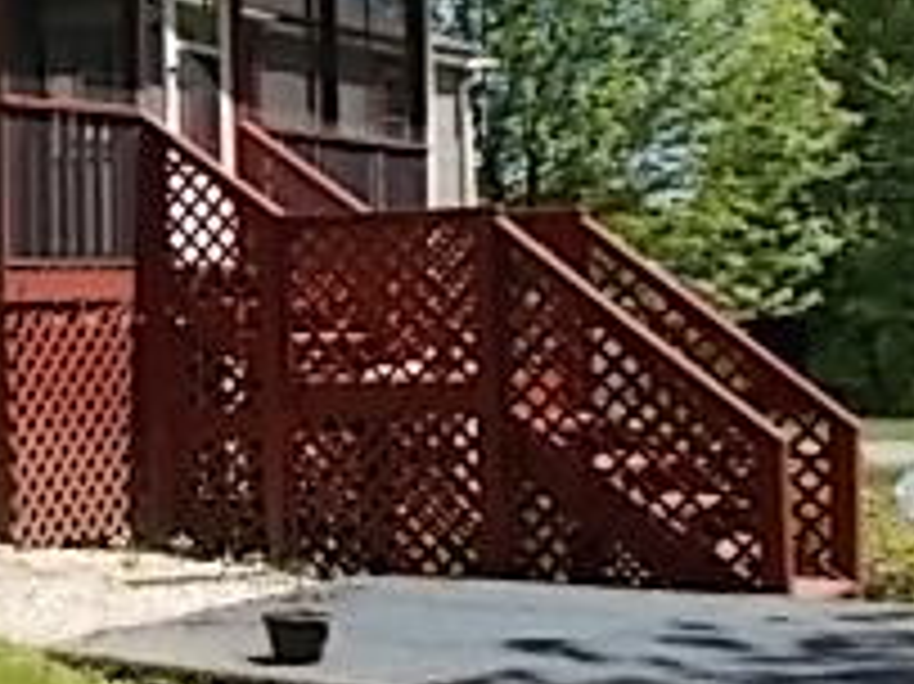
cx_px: -185
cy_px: 234
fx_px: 2164
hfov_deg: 22.0
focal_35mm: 82
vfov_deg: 17.9
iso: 80
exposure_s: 1/100
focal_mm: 4.6
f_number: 8
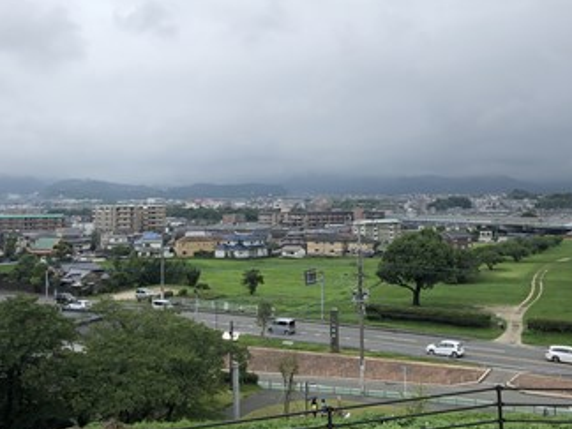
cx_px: 300
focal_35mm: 38
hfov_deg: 49.0
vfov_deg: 37.5
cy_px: 168
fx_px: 628
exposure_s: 1/1869
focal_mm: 4
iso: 20
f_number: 1.8
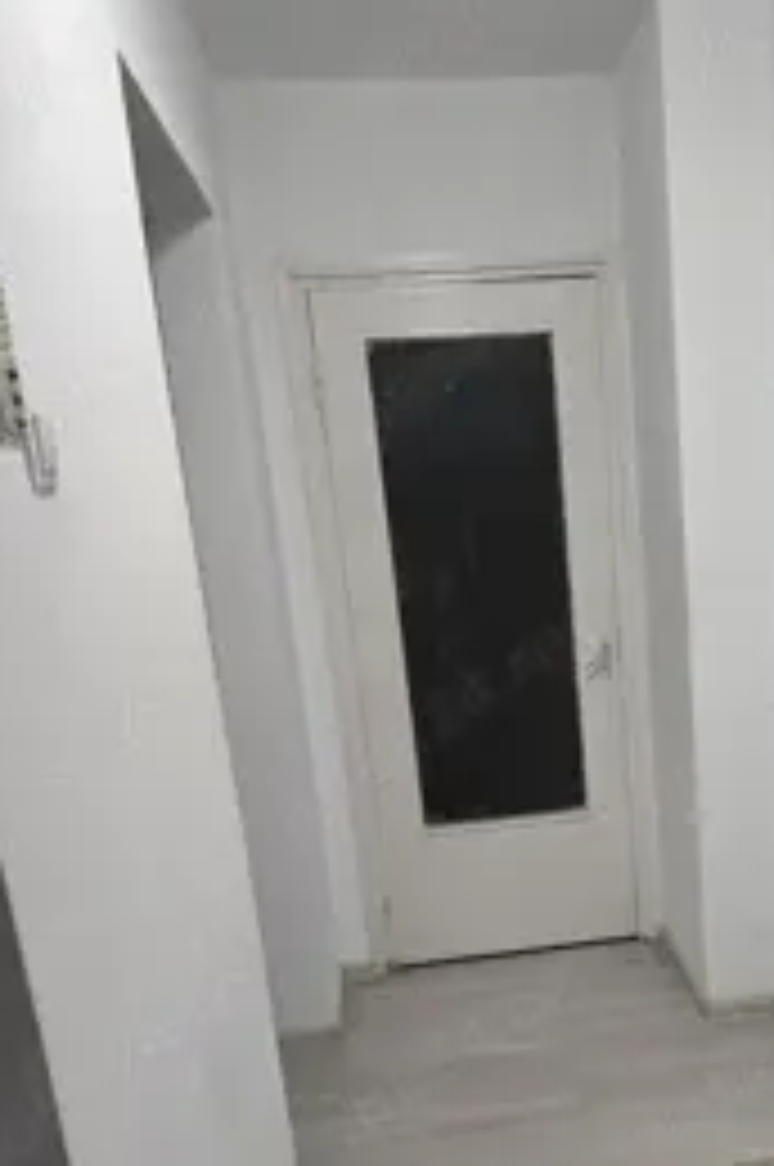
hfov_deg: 35.1
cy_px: 806
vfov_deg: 50.7
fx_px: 1196
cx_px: 580
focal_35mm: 37
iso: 320
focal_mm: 6.3
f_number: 1.7
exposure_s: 1/100
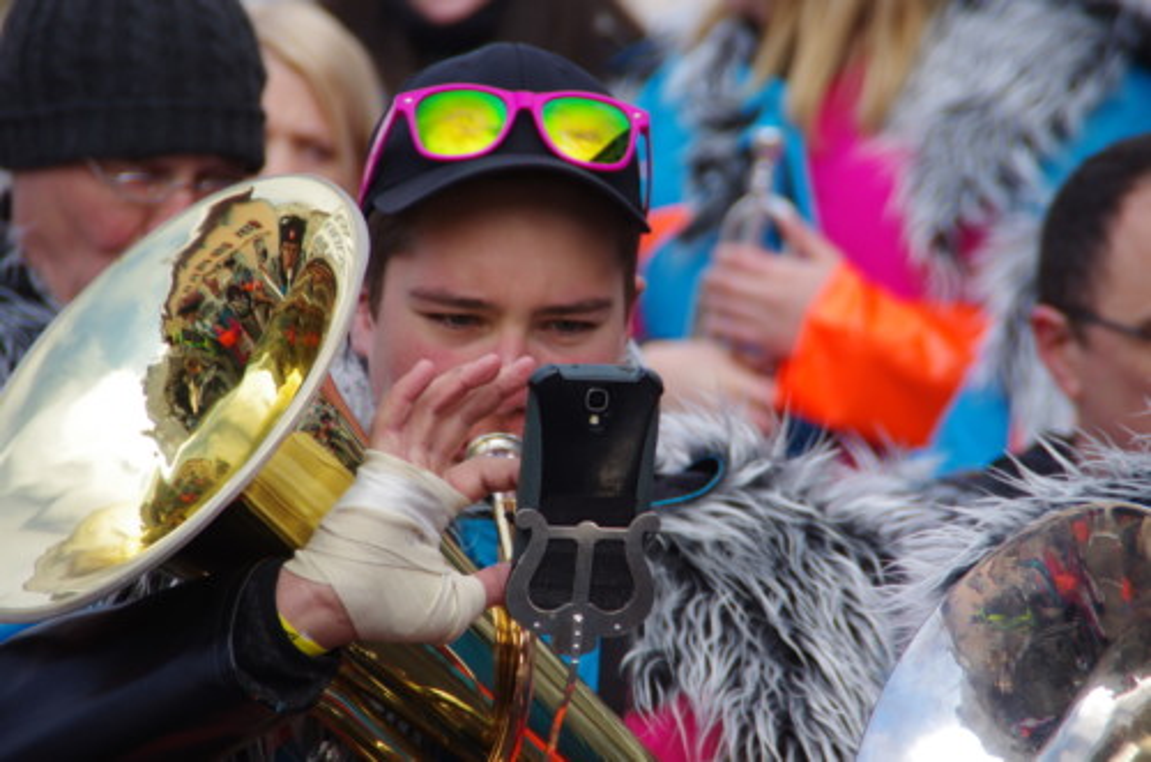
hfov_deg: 6.9
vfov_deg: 4.6
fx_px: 9570
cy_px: 381
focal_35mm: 300
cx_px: 576
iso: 200
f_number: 6.3
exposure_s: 1/250
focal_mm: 200
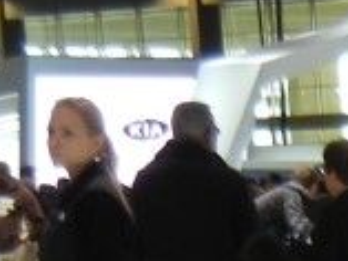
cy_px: 626
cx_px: 665
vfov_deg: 7.1
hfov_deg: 9.5
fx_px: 1972
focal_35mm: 196
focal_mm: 5.4
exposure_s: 1/64
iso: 160
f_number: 3.5
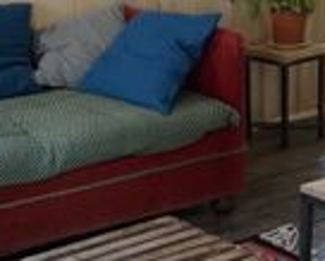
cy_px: 95
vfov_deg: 15.5
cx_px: 76
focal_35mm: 99
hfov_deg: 19.2
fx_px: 953
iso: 1600
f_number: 4
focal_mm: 16
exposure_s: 1/160
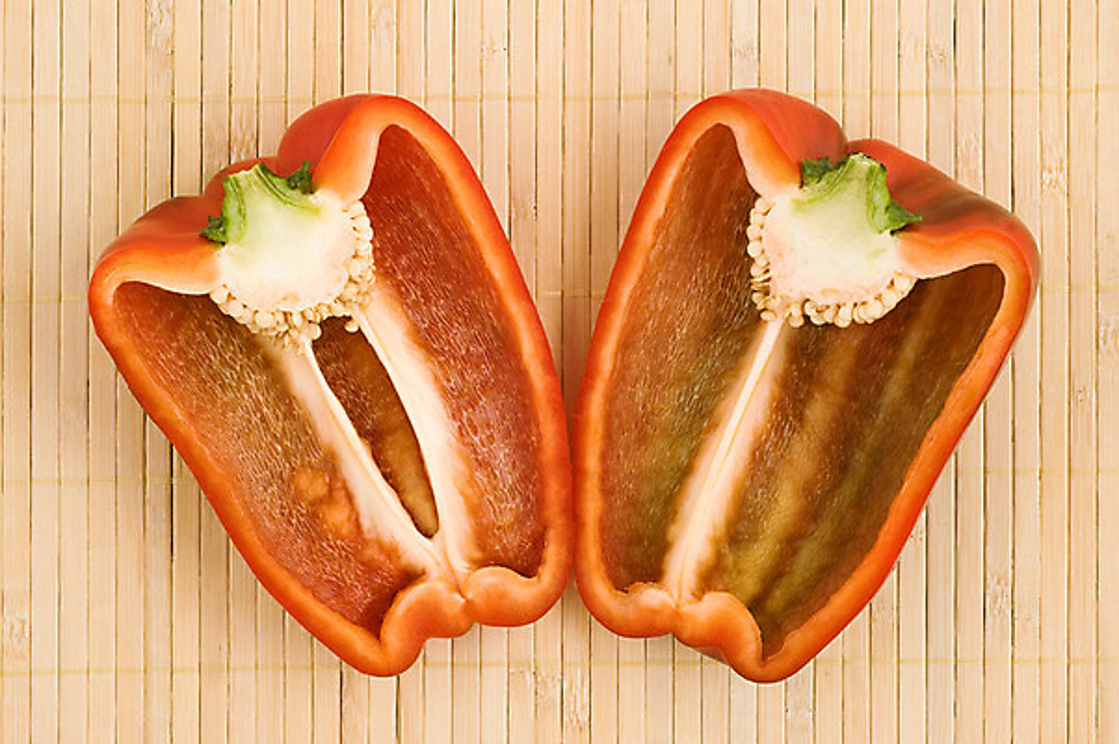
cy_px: 372
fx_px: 2794
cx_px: 560
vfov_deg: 15.2
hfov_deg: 22.6
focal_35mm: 90
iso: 200
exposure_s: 1/320
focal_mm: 60
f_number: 14
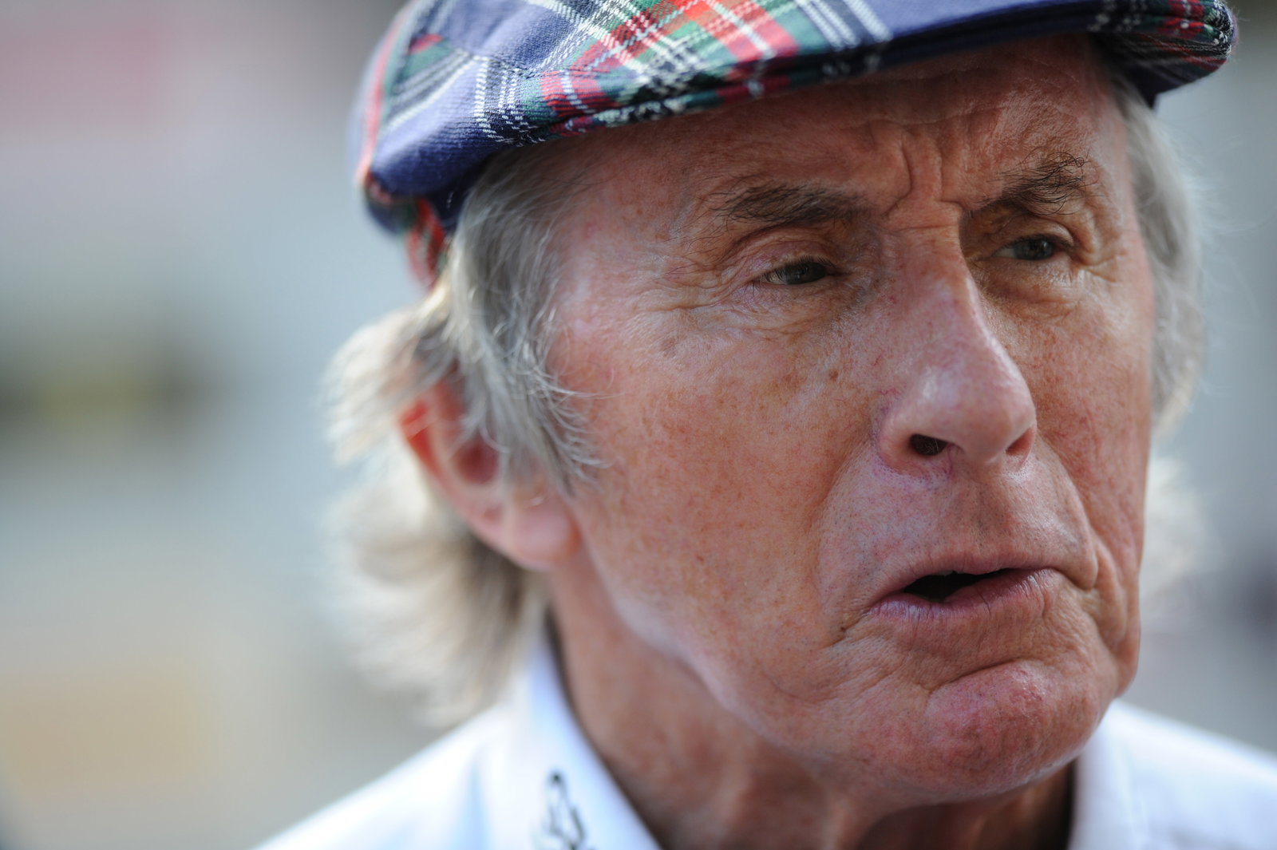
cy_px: 425
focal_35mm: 400
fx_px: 14181
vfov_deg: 3.4
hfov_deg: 5.2
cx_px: 638
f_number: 2.8
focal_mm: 400
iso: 500
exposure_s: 1/640
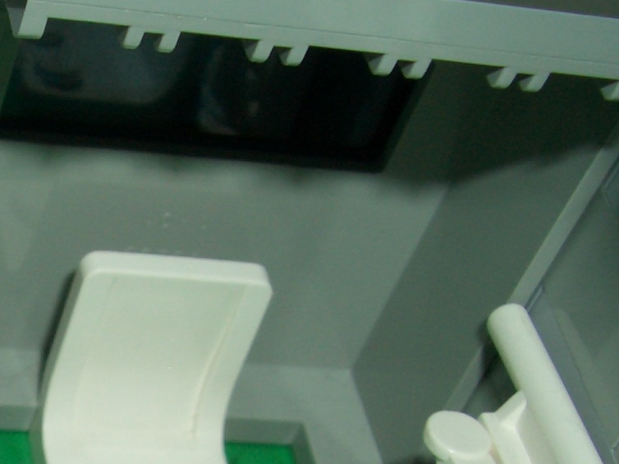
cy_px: 648
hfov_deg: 17.2
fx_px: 1913
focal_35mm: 107
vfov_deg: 13.2
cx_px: -198
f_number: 4.3
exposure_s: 1/60
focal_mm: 5.8
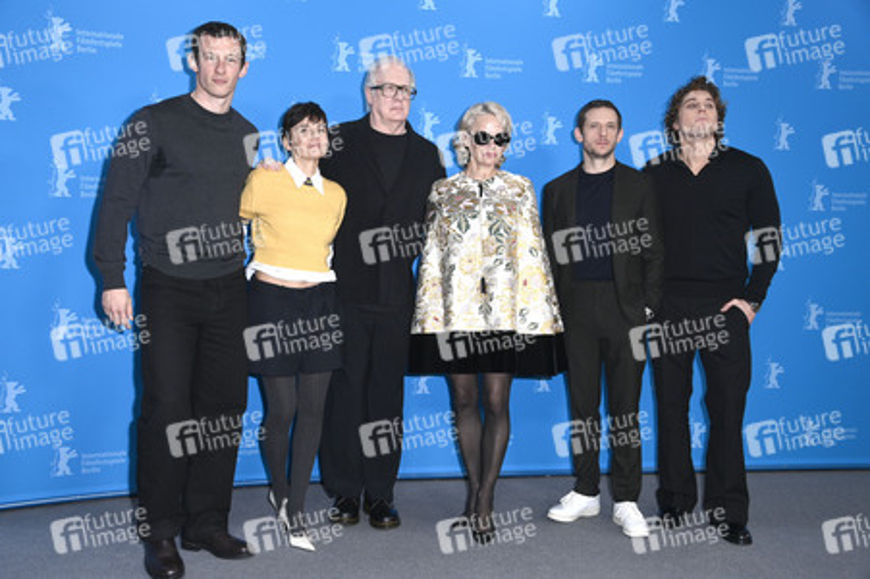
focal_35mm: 38
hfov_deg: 50.7
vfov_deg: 35.0
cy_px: 290
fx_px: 918
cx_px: 435
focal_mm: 38
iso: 800
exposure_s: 1/250
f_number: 5.6
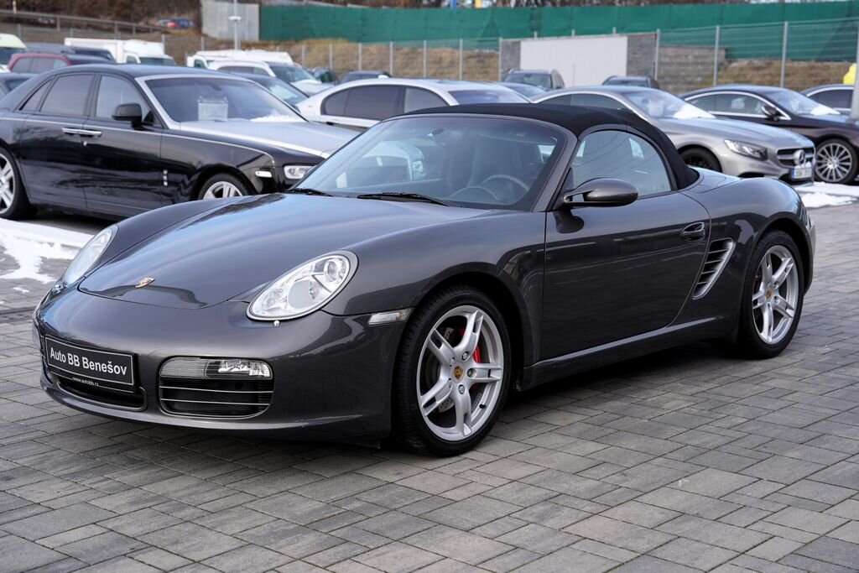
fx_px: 1265
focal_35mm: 53
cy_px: 286
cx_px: 430
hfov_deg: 37.5
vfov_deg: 25.5
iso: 100
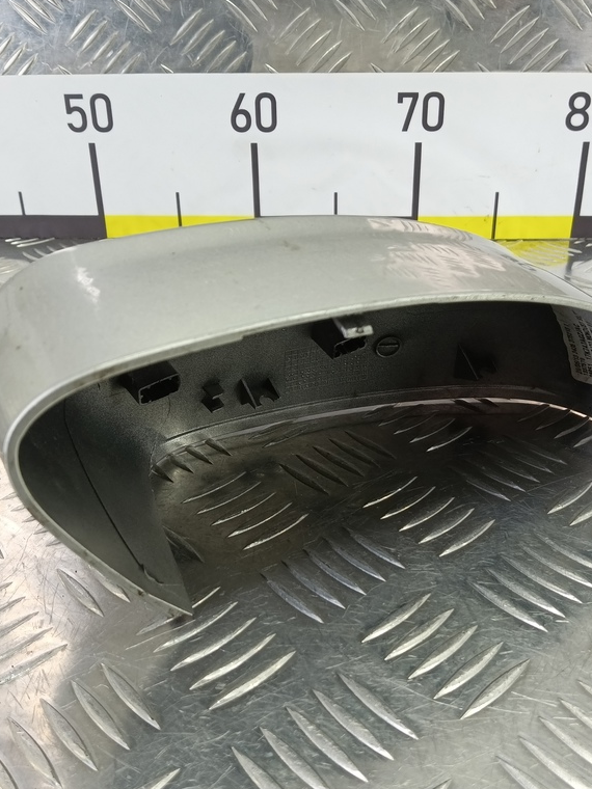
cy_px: 393
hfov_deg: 45.4
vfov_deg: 58.4
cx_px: 315
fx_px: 707
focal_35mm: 31
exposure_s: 1/50
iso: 145
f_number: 1.6
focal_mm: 4.11
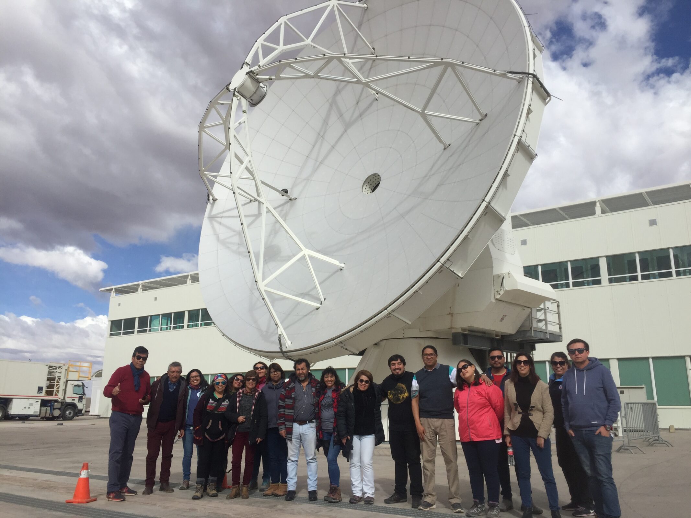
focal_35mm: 29
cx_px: 346
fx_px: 579
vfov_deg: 48.2
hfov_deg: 61.7
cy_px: 259
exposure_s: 1/3300
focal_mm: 4.15
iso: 32
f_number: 2.2
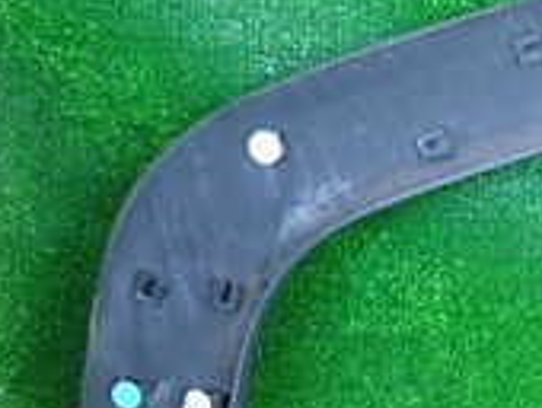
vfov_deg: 16.7
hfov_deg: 18.7
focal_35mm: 88
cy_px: 303
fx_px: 1380
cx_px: 890
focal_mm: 4.5
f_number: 2
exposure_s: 1/40
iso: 200
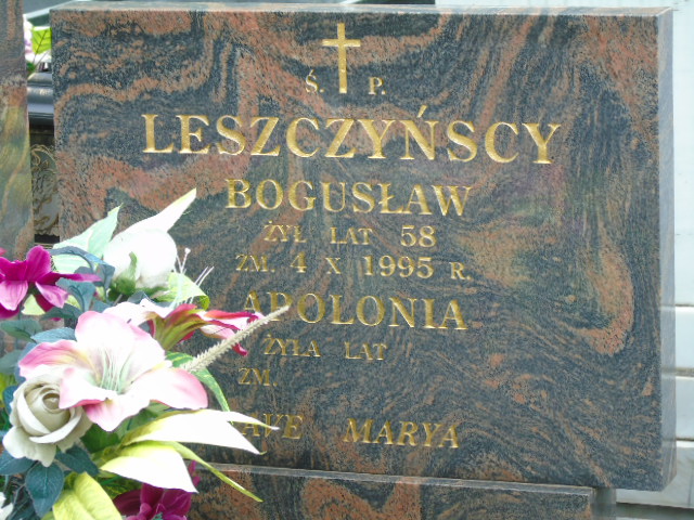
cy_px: 260
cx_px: 347
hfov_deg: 13.9
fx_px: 2847
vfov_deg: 10.4
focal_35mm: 142
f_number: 4.7
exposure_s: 1/125
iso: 160
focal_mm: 25
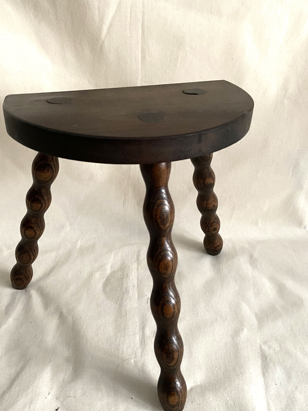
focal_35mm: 33
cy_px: 205
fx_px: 391
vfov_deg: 55.4
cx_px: 137
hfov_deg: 42.9
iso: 1000
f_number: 1.8
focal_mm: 4.25
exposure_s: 1/30
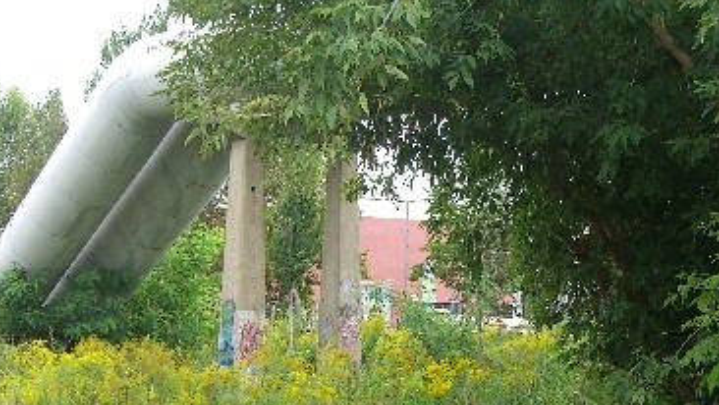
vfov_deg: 18.0
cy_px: 363
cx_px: 478
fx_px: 1258
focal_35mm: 66
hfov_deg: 31.6
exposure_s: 1/200
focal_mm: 7.9
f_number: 2.8
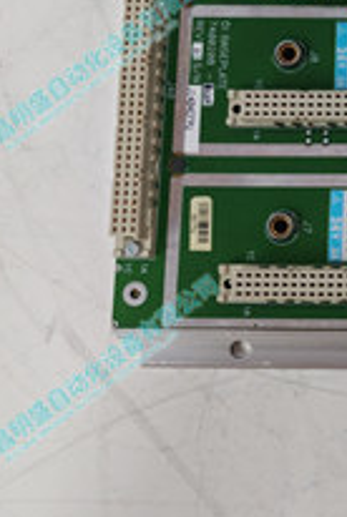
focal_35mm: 68
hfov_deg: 17.9
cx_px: 520
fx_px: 980
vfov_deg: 28.7
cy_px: 77
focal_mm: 5.52
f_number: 1.95
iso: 200
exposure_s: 1/100
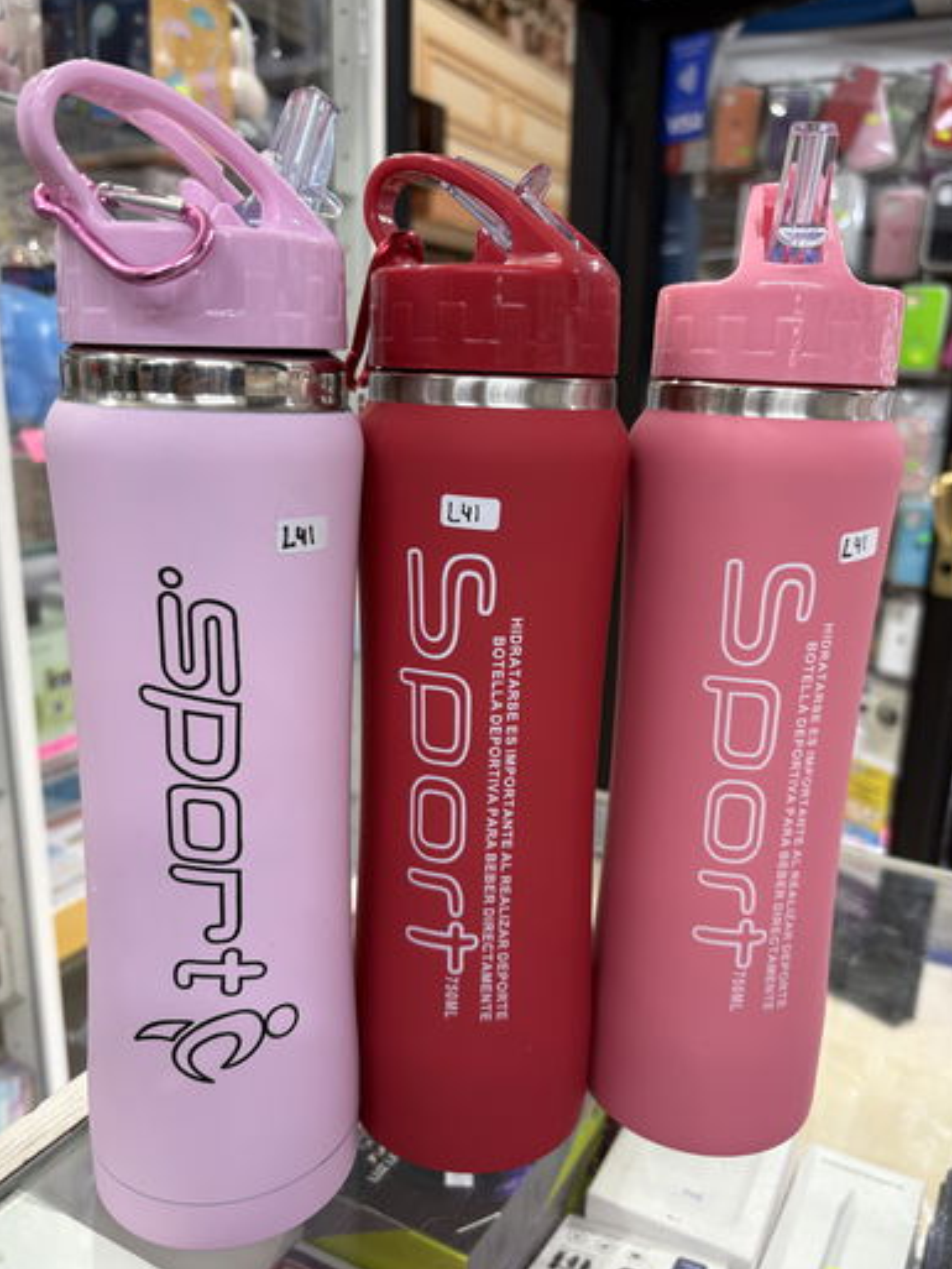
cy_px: 647
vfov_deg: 65.3
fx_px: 990
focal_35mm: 27
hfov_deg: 51.4
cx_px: 472
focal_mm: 5.96
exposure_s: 1/50
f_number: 1.6
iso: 100
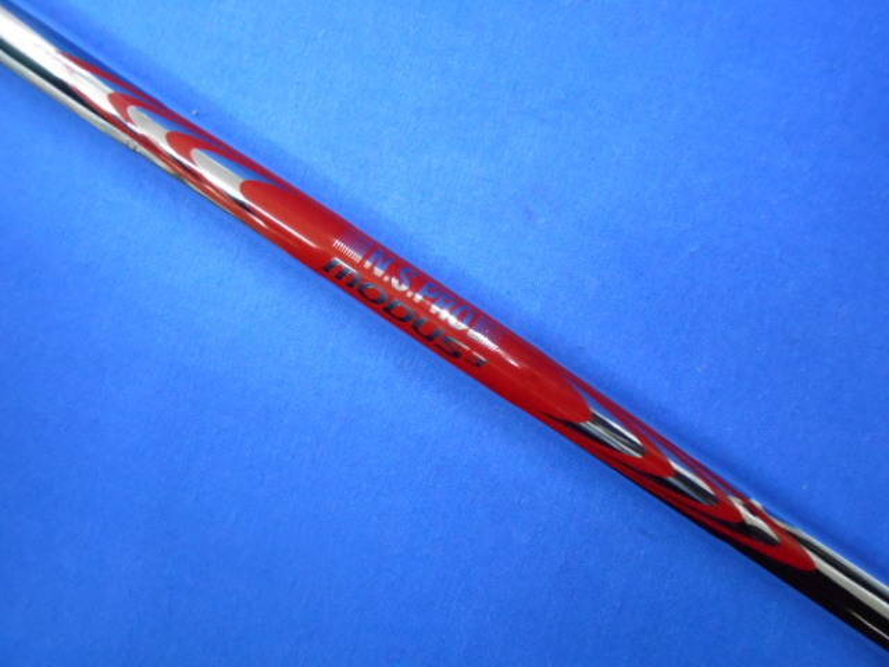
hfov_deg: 67.3
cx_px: 444
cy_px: 334
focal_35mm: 26
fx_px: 668
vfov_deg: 53.1
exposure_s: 1/50
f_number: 3.2
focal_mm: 4.6
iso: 800
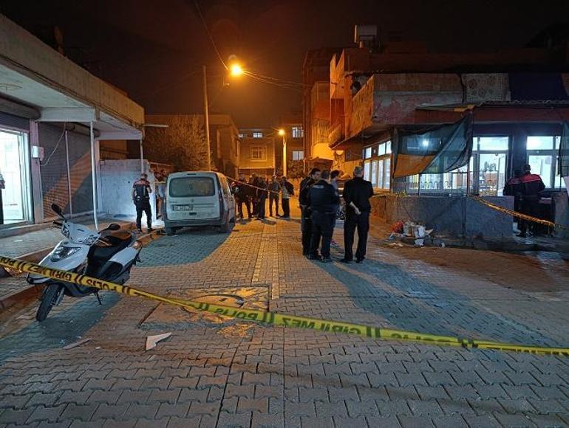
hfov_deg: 73.8
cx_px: 284
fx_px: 379
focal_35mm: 23
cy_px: 214
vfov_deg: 59.0
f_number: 1.65
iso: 2661
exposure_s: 1/25
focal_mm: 6.11
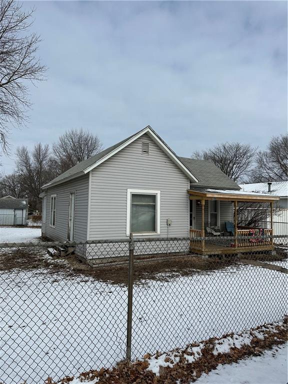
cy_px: 192
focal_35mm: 24
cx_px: 144
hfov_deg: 56.8
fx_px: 266
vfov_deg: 71.6
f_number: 1.78
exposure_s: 1/9709
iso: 80
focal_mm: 6.86
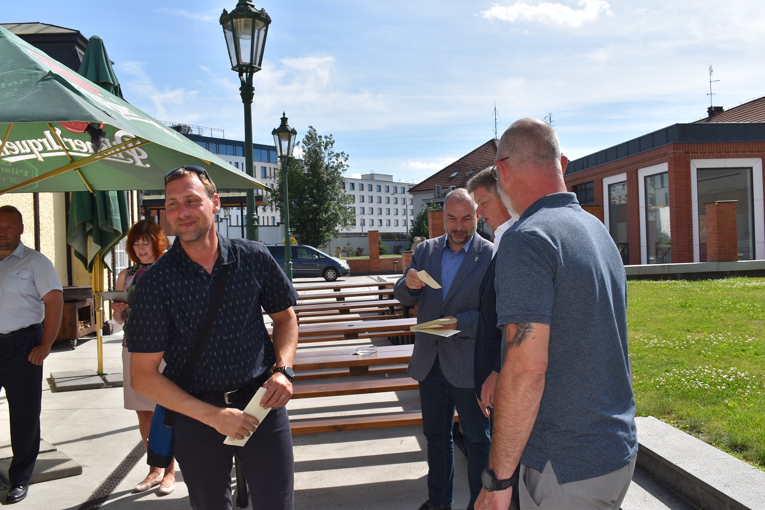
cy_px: 255
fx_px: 733
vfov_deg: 38.4
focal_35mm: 34
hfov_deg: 55.1
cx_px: 382
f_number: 11
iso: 100
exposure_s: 1/200
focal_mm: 23
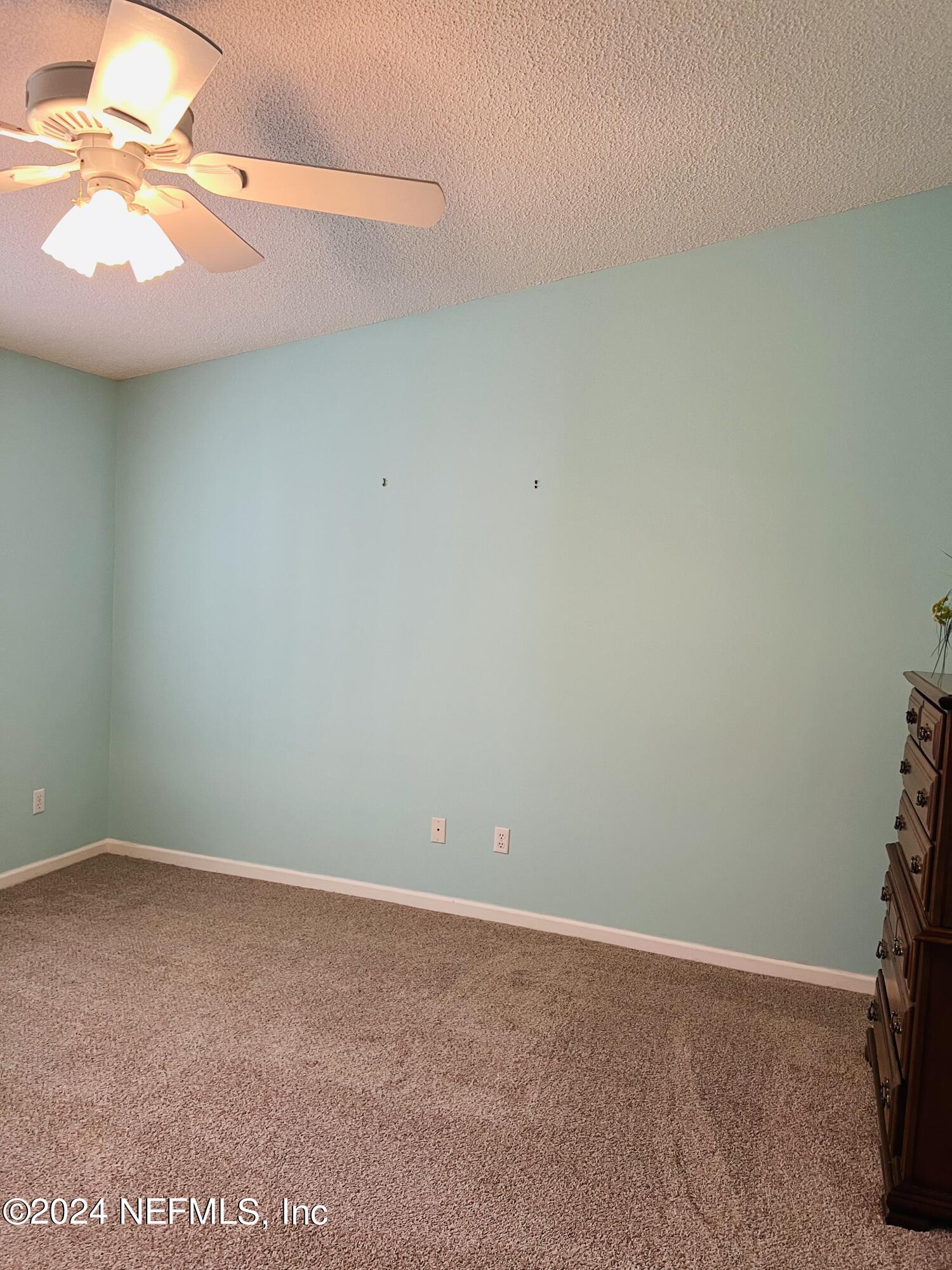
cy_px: 635
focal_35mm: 26
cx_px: 476
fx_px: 953
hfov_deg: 53.1
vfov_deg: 67.3
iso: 250
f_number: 1.5
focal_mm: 5.7
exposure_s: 1/60
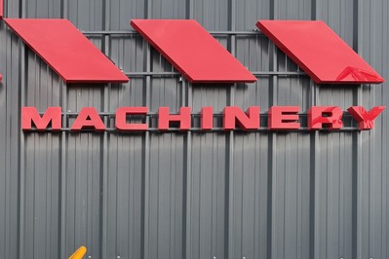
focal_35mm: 64
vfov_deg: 20.5
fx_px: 692
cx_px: 46
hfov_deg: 30.2
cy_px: 263
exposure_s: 1/191
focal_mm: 6.76
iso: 64
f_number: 1.78
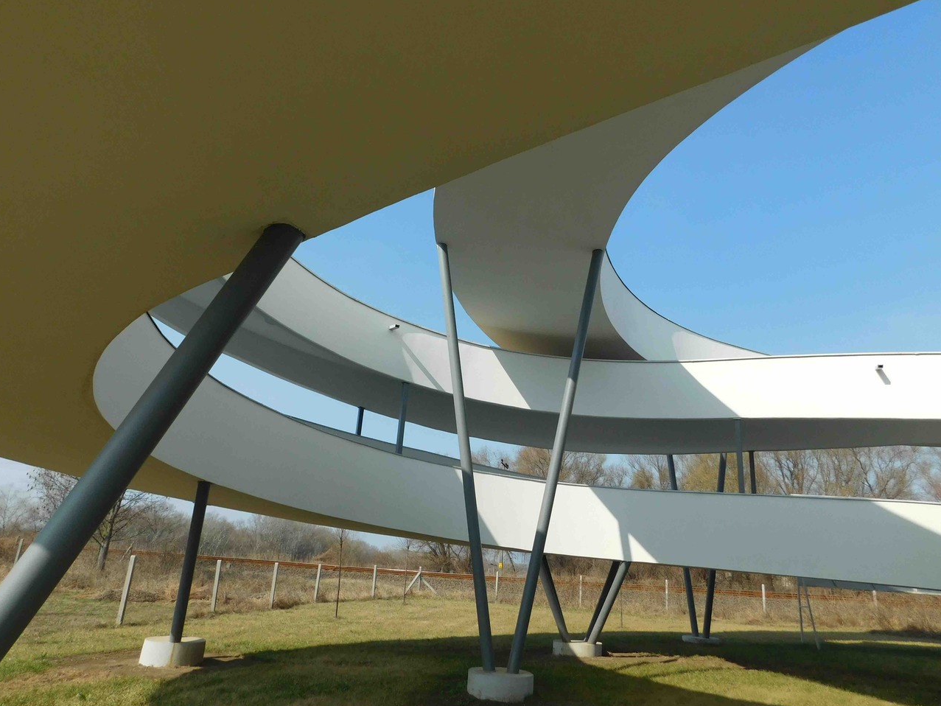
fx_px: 652
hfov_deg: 71.6
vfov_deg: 56.8
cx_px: 482
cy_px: 357
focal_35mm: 24
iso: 125
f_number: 6
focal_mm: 4
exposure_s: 1/500
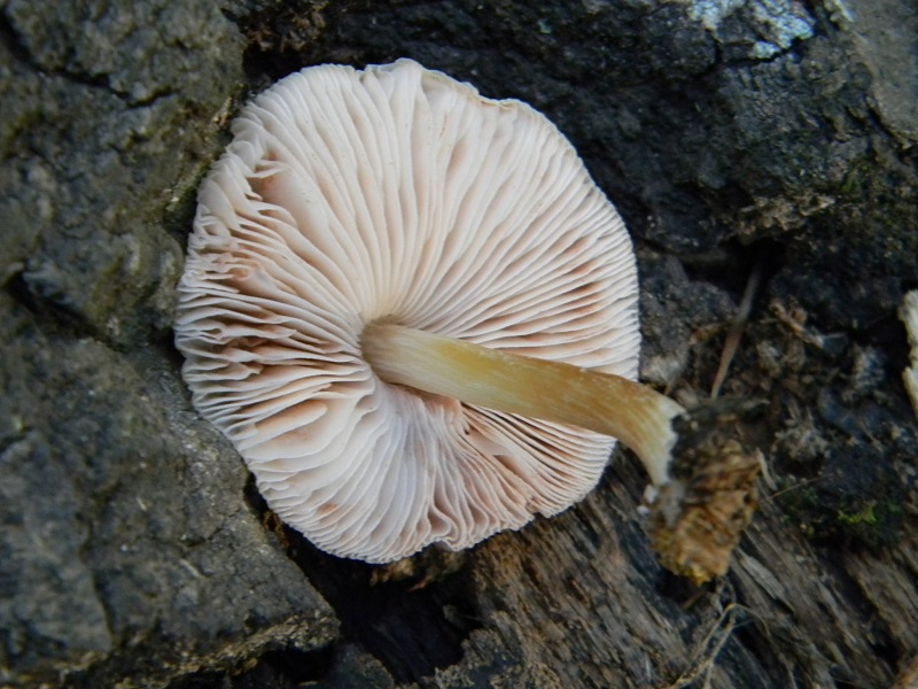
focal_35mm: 83
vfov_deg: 17.8
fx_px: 2201
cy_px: 344
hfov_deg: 23.6
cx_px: 459
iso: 400
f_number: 4.5
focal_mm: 15.1
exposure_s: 1/29.7
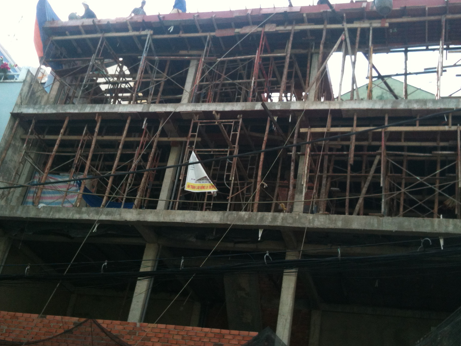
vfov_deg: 30.9
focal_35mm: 47
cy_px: 162
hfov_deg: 40.4
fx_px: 626
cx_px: 231
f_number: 2.8
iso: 64
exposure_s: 1/406
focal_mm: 3.85
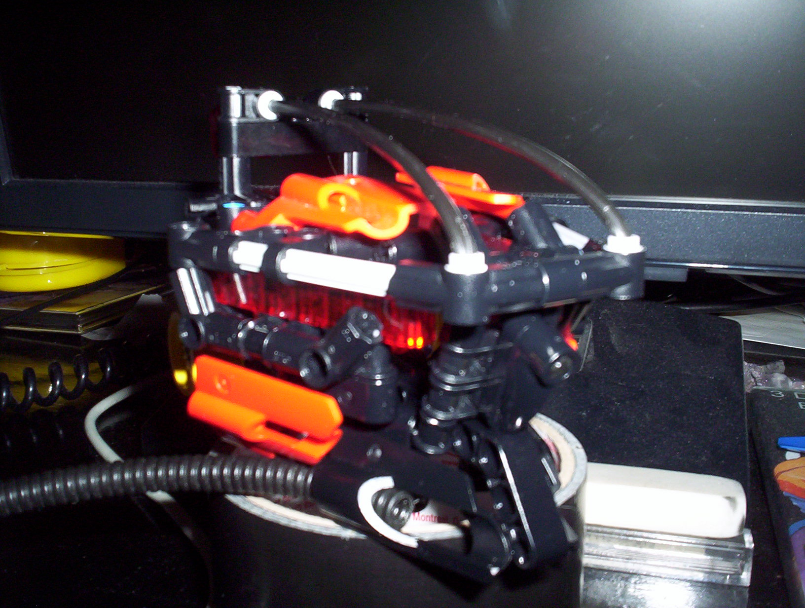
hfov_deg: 48.9
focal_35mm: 38
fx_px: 886
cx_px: 402
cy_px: 304
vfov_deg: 37.9
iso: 140
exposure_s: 1/60
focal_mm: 4.99
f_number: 4.5
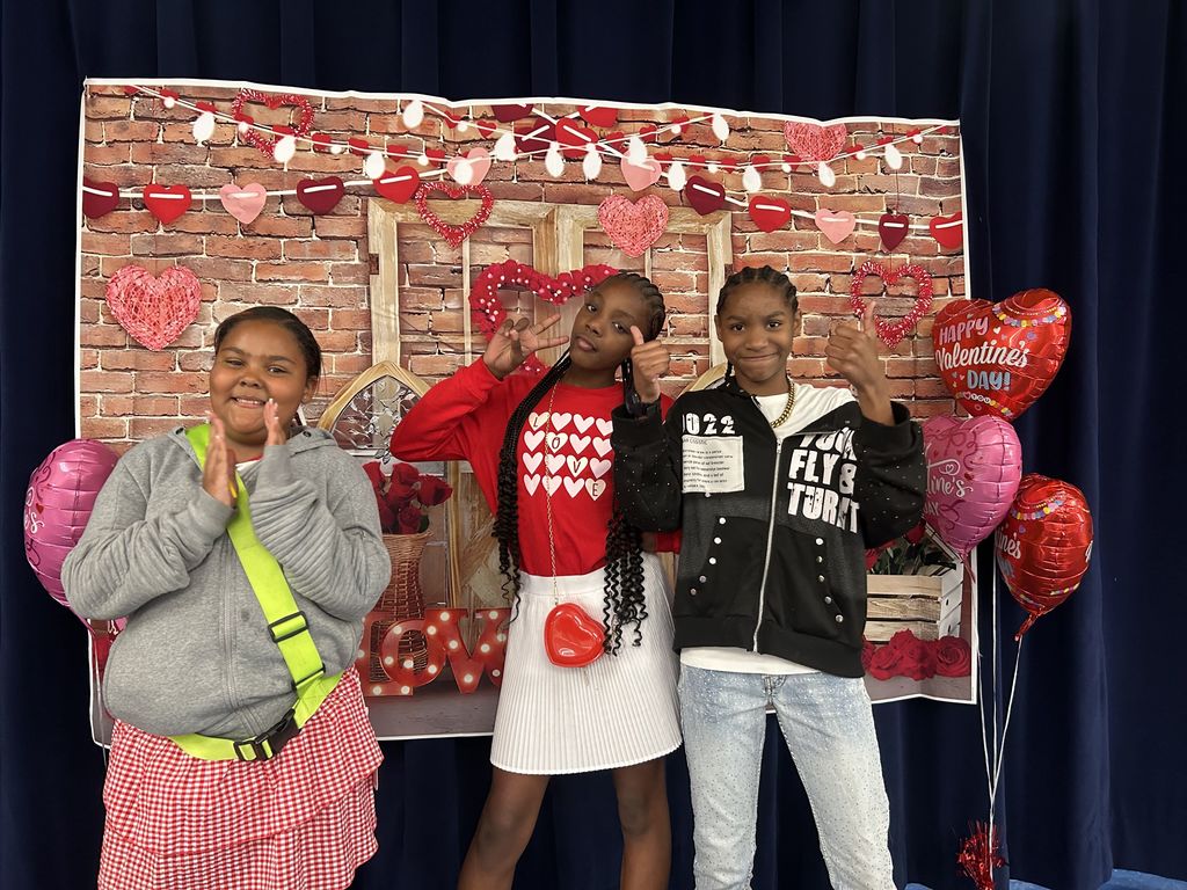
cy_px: 445
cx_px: 594
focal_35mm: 26
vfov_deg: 53.1
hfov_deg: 67.3
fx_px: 892
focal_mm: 5.7
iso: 250
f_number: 1.5
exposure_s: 1/60
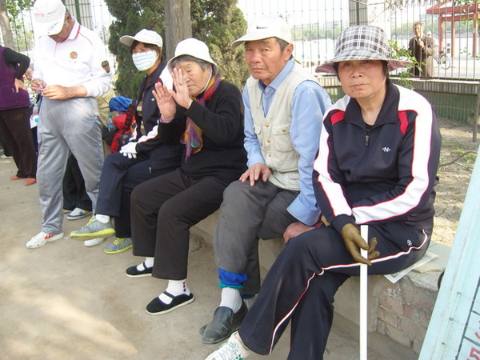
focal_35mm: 34
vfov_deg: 41.8
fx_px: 471
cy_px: 180
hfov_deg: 54.0
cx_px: 240
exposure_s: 1/250
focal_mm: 7.3
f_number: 2.8
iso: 100
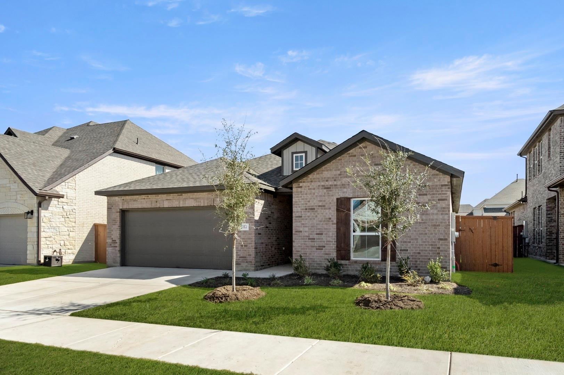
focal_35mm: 36
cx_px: 282
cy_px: 188
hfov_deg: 53.2
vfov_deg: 36.8
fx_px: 564
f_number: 8
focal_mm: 24
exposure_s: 1/2500
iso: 400
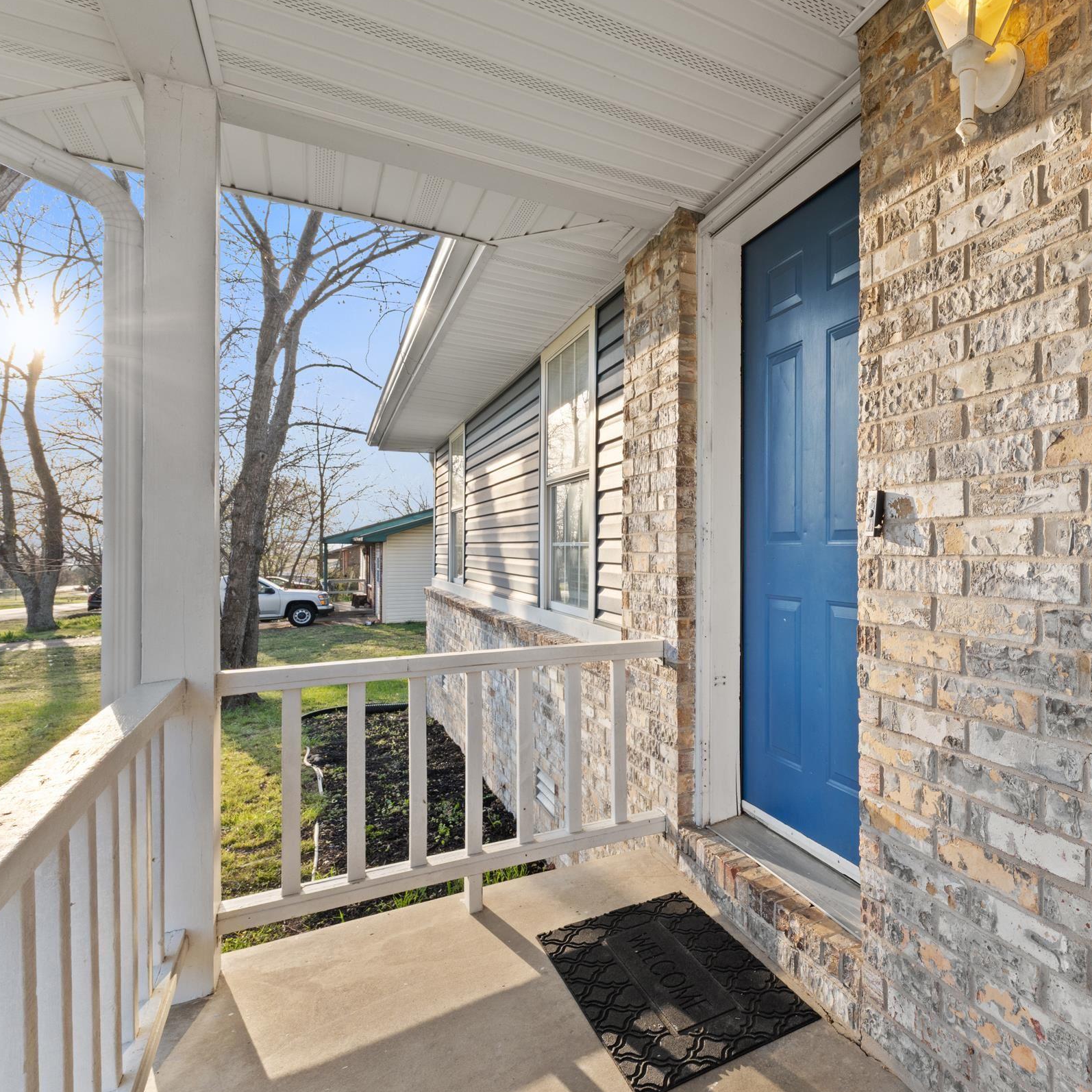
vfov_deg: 74.8
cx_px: 796
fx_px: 714
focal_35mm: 20
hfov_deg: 70.6
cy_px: 529
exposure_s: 1/30
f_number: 9
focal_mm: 10
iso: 200
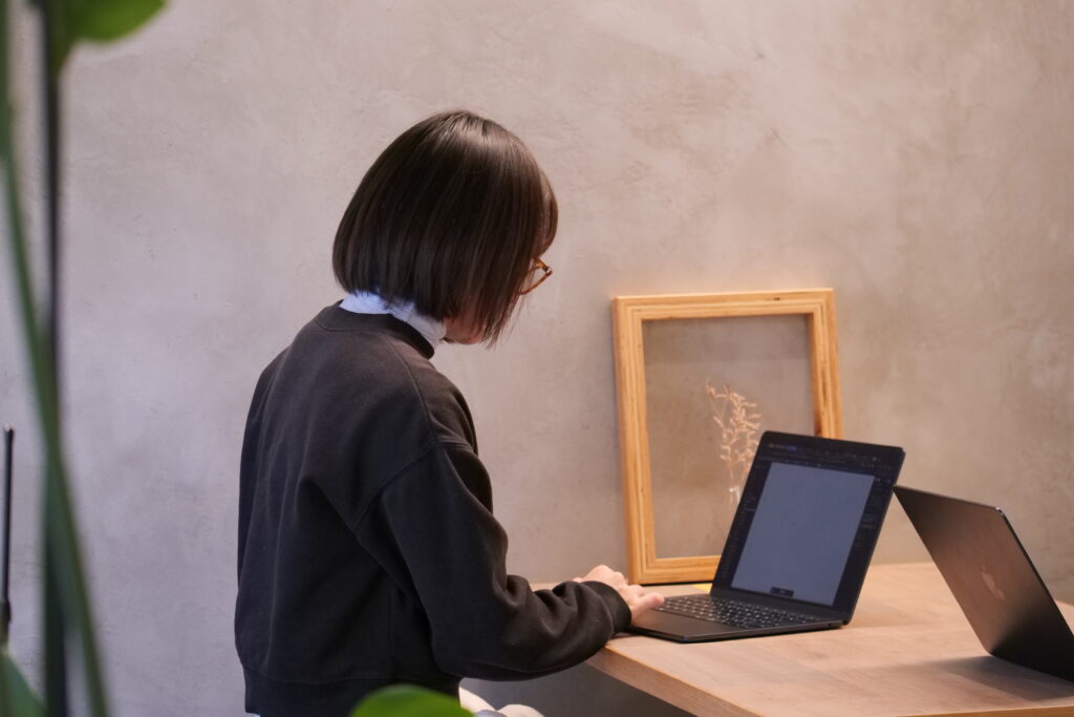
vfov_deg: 10.0
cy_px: 358
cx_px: 537
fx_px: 4087
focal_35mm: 137
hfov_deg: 15.0
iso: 1600
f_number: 2.8
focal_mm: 66
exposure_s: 1/60
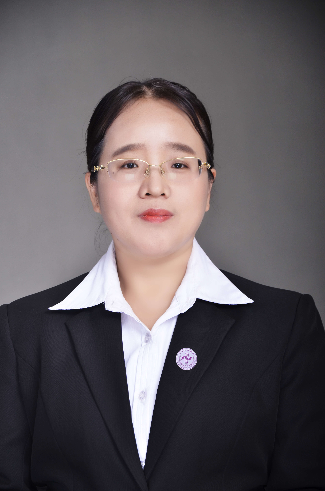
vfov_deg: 13.1
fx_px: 2142
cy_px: 246
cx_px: 162
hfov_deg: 8.7
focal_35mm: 158
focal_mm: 105
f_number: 5.6
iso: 250
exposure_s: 1/125
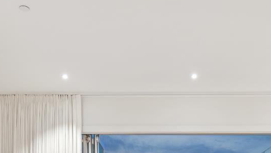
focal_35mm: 50
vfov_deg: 21.1
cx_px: 156
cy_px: 214
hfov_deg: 41.2
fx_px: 359
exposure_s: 1/10
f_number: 6.3
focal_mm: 17
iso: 200
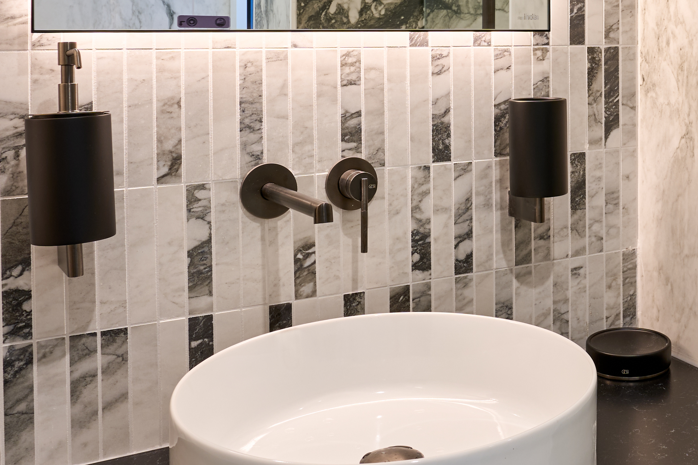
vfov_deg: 27.4
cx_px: 636
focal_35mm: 48
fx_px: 931
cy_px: 84
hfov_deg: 38.2
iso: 250
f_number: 8
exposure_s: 1/13
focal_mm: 17
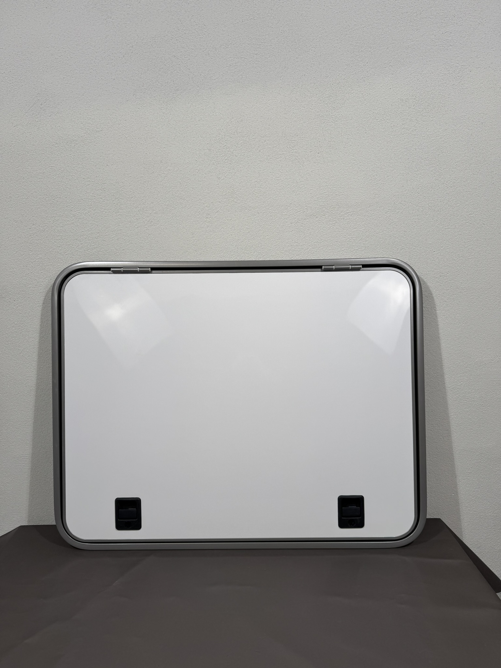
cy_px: 334
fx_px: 463
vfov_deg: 71.6
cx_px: 250
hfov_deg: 56.8
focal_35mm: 24
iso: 80
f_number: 1.78
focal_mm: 6.76
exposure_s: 1/308
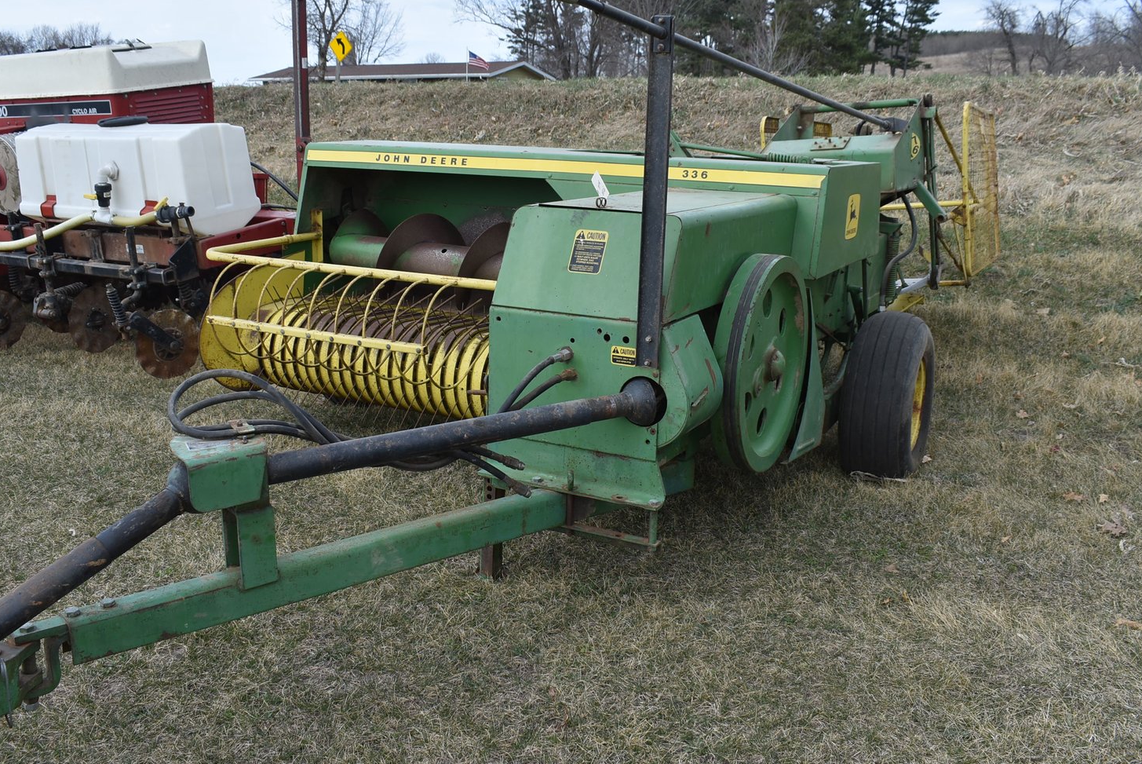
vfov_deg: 37.9
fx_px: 1111
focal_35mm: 35
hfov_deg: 54.4
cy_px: 356
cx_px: 549
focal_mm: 20
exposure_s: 1/250
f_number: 8
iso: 140
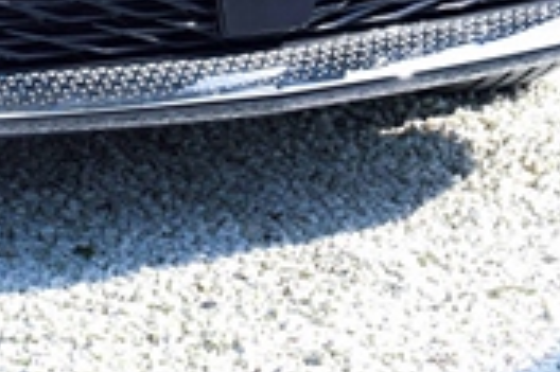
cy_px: -148
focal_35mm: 259
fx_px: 4025
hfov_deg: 7.9
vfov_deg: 5.3
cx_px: 92
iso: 100
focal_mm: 70
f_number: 9
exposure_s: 1/125
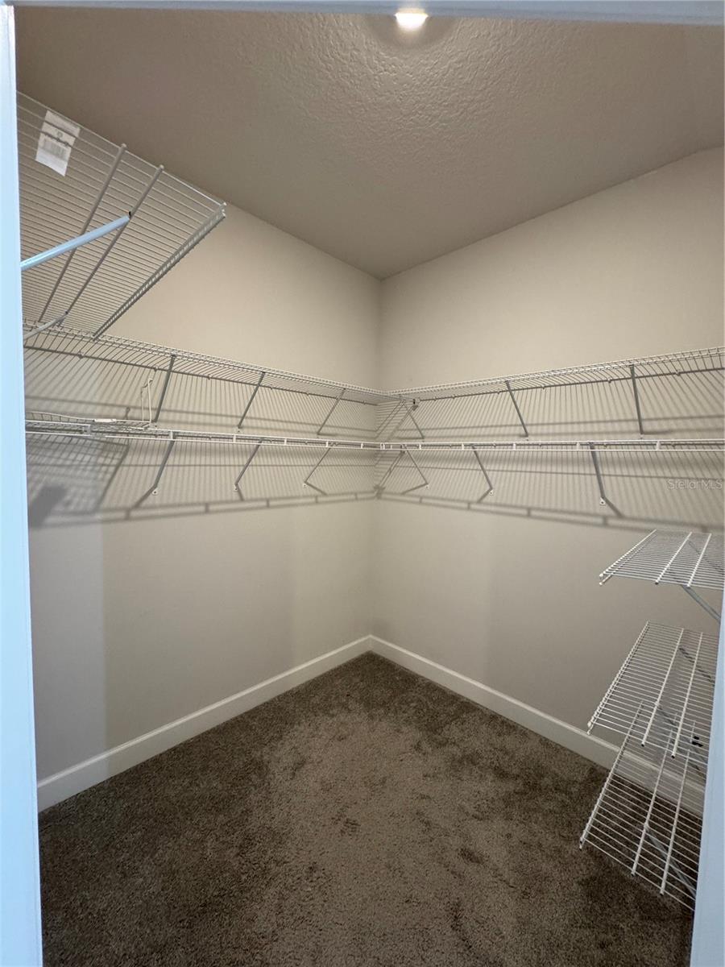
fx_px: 391
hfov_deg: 85.7
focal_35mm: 14
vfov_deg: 102.1
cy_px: 484
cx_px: 362
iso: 250
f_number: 2.2
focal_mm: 2.22
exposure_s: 1/60
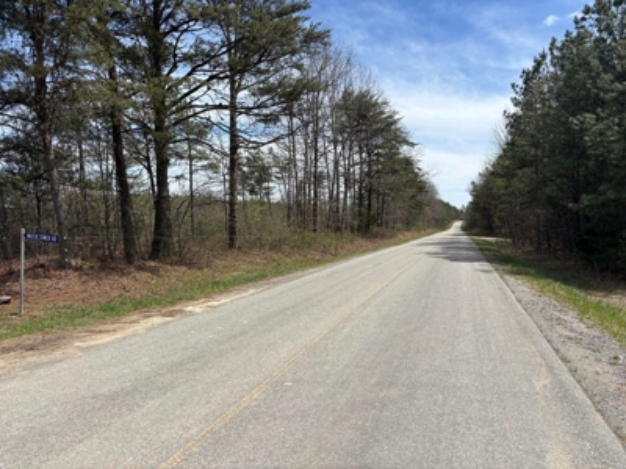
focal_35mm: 26
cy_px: 234
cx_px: 313
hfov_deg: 67.3
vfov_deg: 53.1
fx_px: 470
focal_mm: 5.96
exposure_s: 1/3937
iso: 50
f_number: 1.6
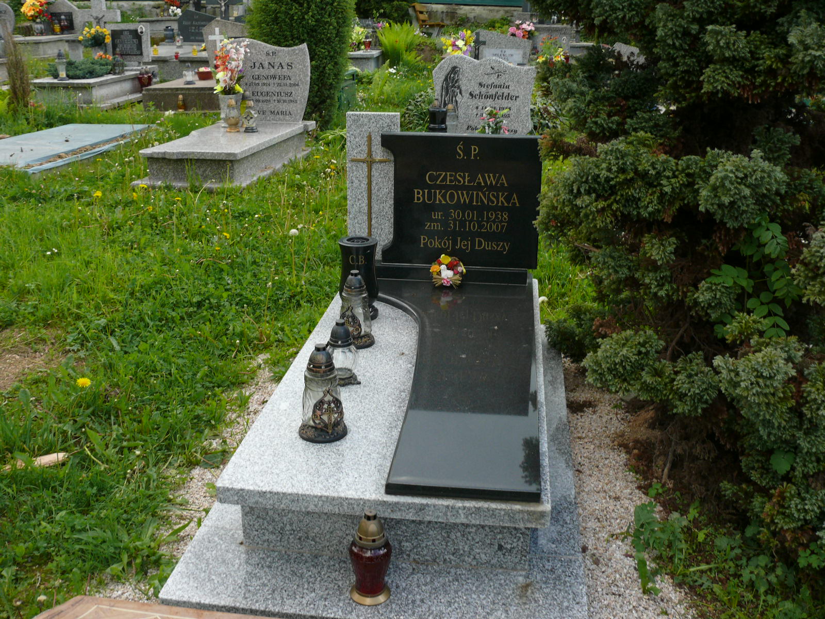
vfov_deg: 40.7
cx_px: 412
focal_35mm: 35
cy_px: 310
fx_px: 834
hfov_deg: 52.6
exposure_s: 1/200
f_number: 4
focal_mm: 7.4
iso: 100
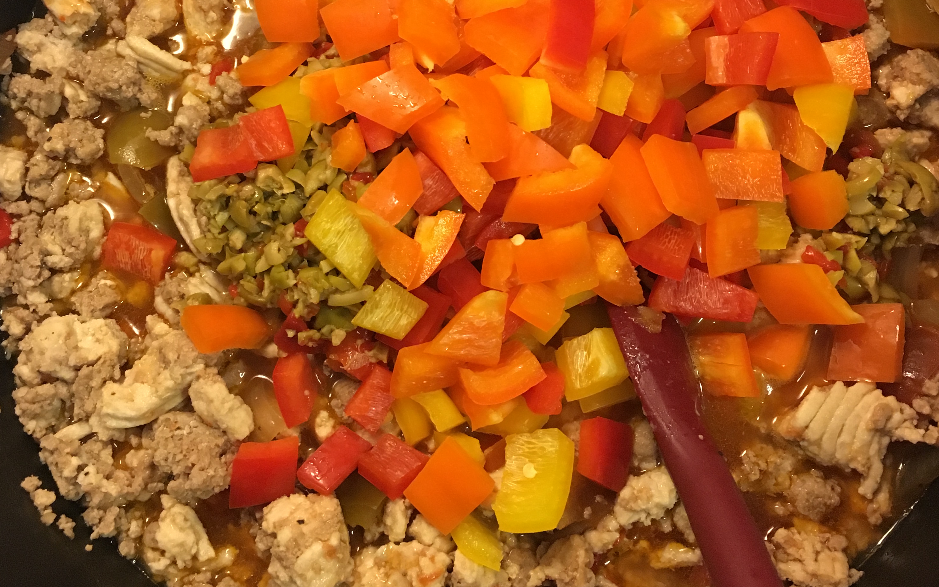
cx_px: 461
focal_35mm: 42
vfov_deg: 30.1
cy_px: 149
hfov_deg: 47.2
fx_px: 1075
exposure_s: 1/30
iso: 200
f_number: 2.2
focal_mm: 4.15
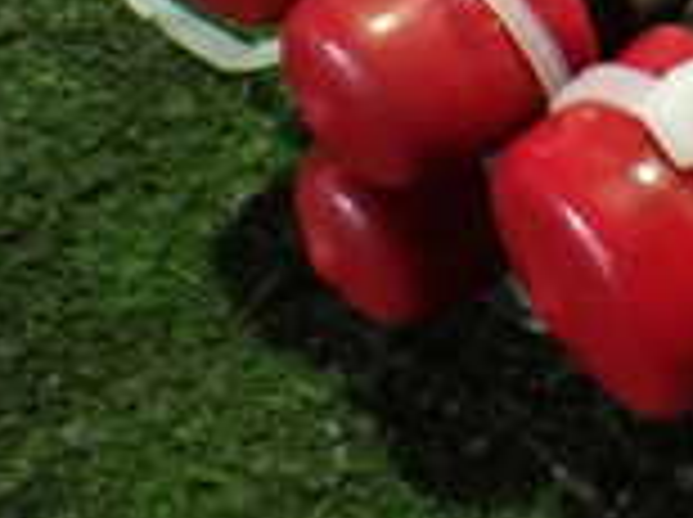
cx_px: 945
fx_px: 2339
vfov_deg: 12.0
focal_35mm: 117
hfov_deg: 15.9
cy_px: -270
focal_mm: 5.4
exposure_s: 1/40
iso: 800
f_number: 2.3
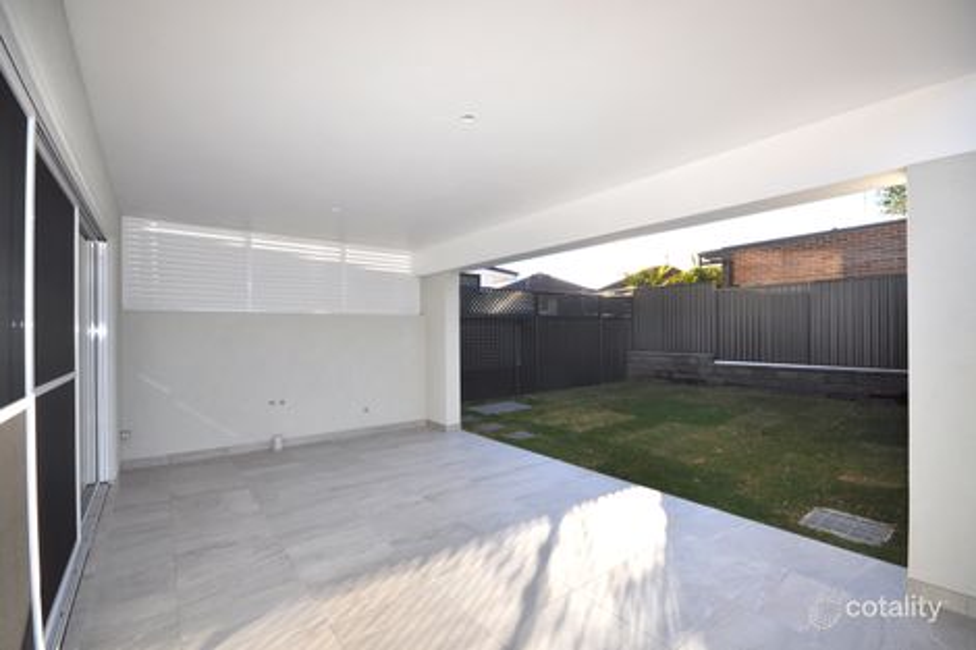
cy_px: 325
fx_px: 407
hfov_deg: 100.4
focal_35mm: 15
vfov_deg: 77.3
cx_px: 488
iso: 200
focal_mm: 10
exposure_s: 1/200
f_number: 9
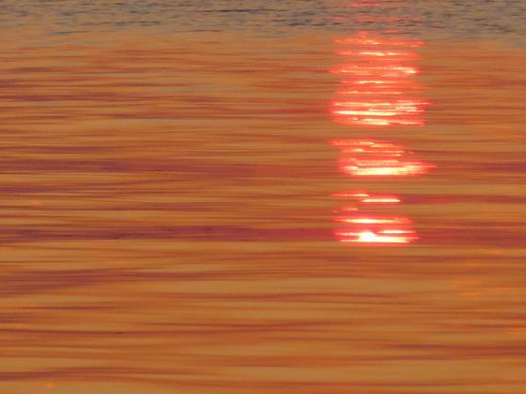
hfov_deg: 3.3
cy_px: 12
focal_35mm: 596
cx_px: -52
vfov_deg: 2.5
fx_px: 9058
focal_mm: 37.3
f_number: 5.8
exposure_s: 1/125
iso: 100
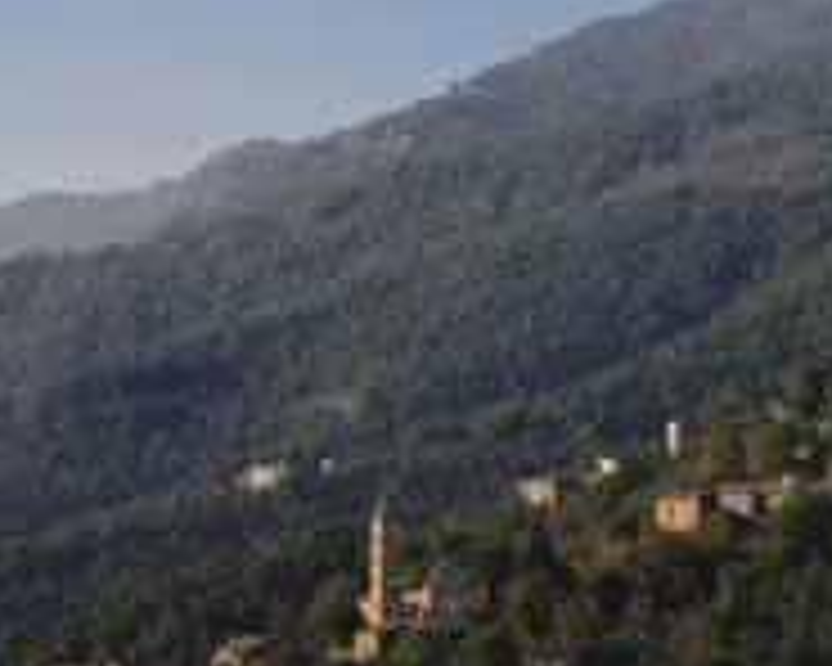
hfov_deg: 12.9
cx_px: 216
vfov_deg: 10.4
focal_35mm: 149
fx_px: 3669
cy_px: 405
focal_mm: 70
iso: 400
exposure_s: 1/200
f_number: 13
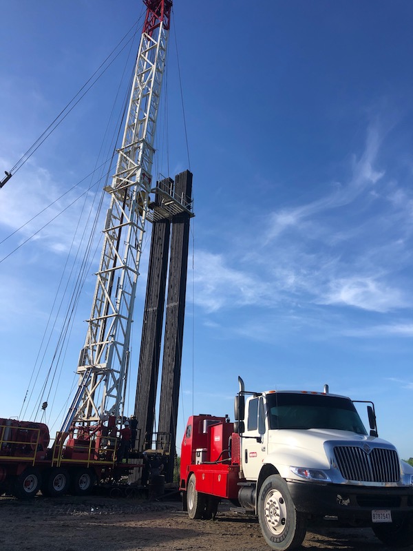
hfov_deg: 49.7
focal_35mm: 28
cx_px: 206
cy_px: 276
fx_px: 445
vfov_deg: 63.4
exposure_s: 1/1372
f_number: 1.8
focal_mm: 3.99
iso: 20
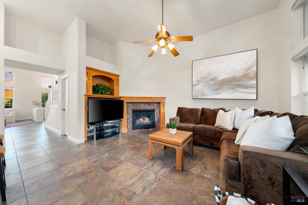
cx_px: 154
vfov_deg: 90.0
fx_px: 103
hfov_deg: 112.6
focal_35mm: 12
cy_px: 102
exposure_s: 6
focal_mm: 12
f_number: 9
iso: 320
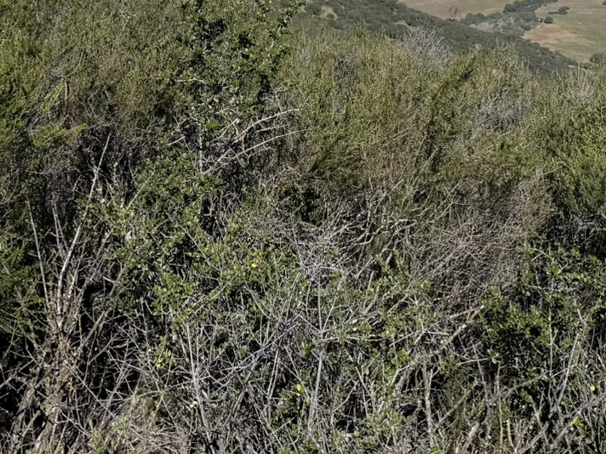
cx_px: 264
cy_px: -176
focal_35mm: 69
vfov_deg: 19.3
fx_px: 1208
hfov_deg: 28.1
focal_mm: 6.76
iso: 80
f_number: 1.78
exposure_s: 1/10309
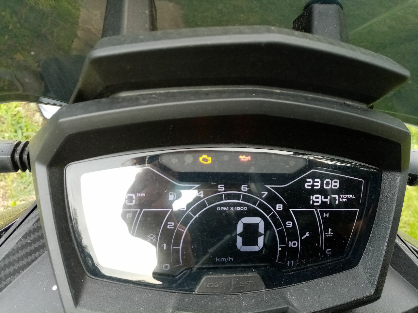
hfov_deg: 67.3
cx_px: 209
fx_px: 314
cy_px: 156
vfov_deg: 53.1
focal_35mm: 26
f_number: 1.8
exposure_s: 1/50
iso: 117
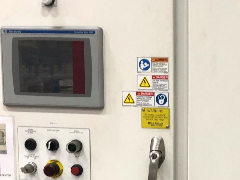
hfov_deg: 23.4
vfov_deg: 18.1
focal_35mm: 81
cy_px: 138
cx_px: 224
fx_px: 562
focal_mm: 3.99
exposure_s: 1/24
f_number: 1.8
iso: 40
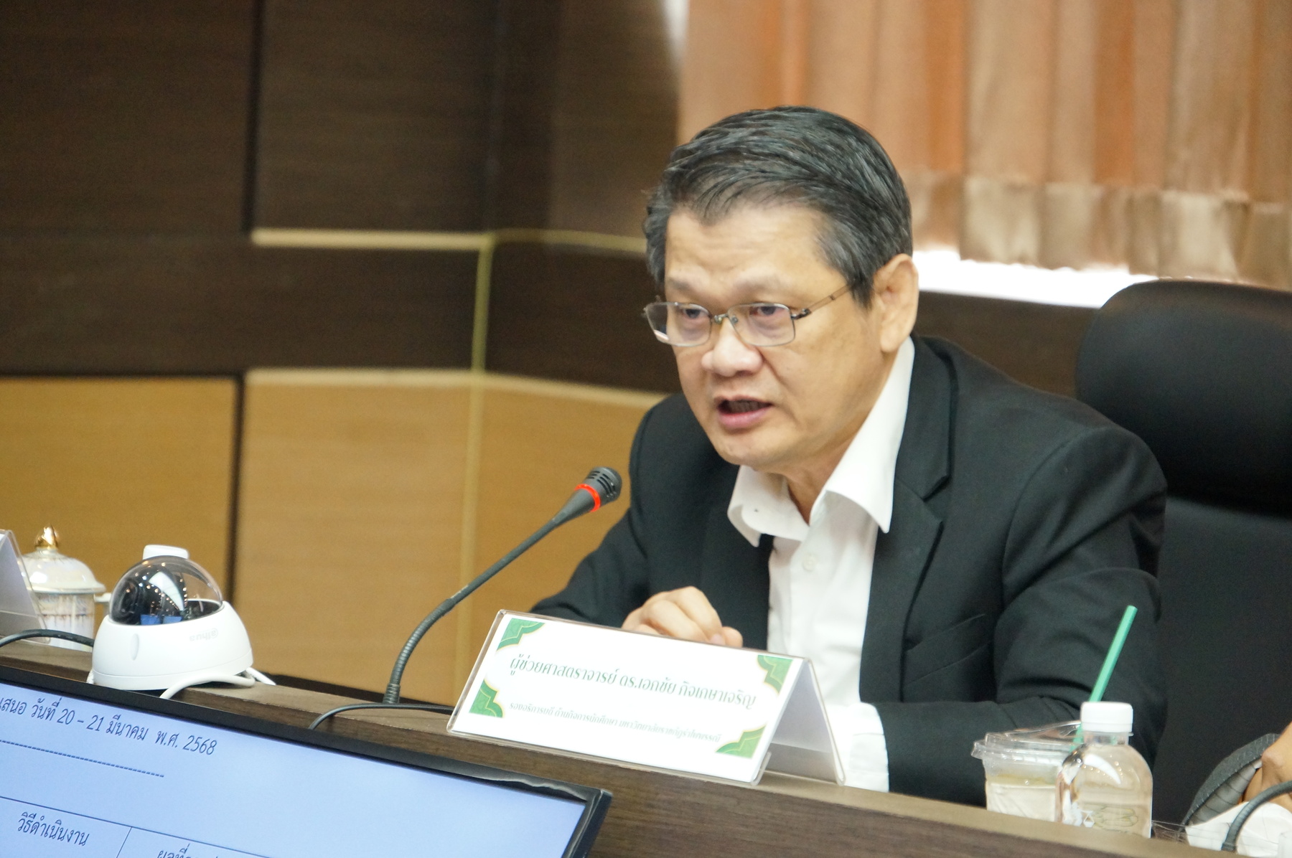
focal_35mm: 205
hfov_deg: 10.0
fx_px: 7349
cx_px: 646
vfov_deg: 6.7
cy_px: 429
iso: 3200
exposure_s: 1/80
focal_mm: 137
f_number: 6.3
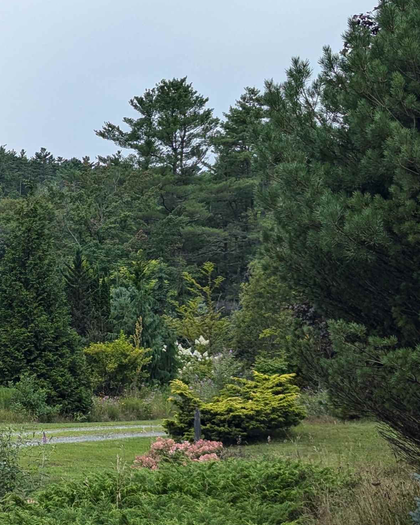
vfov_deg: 19.6
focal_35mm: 98
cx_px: -95
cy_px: 301
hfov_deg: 15.1
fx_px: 1523
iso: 46
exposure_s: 1/752
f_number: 1.85
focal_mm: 6.81
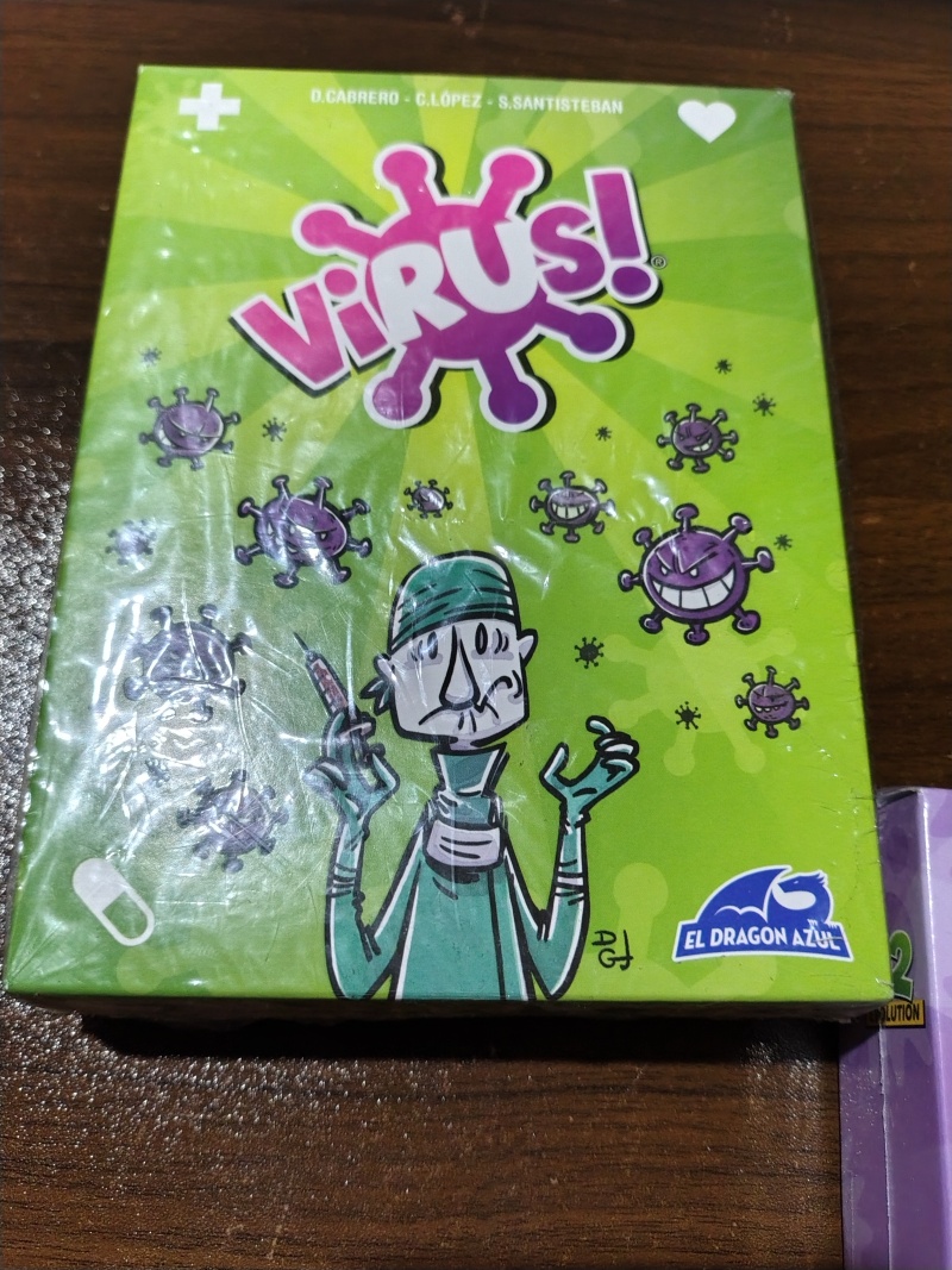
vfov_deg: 69.4
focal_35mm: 25
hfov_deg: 54.9
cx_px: 476
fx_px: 917
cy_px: 635
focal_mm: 4.71
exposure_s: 1/50.1
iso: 2963
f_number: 1.7
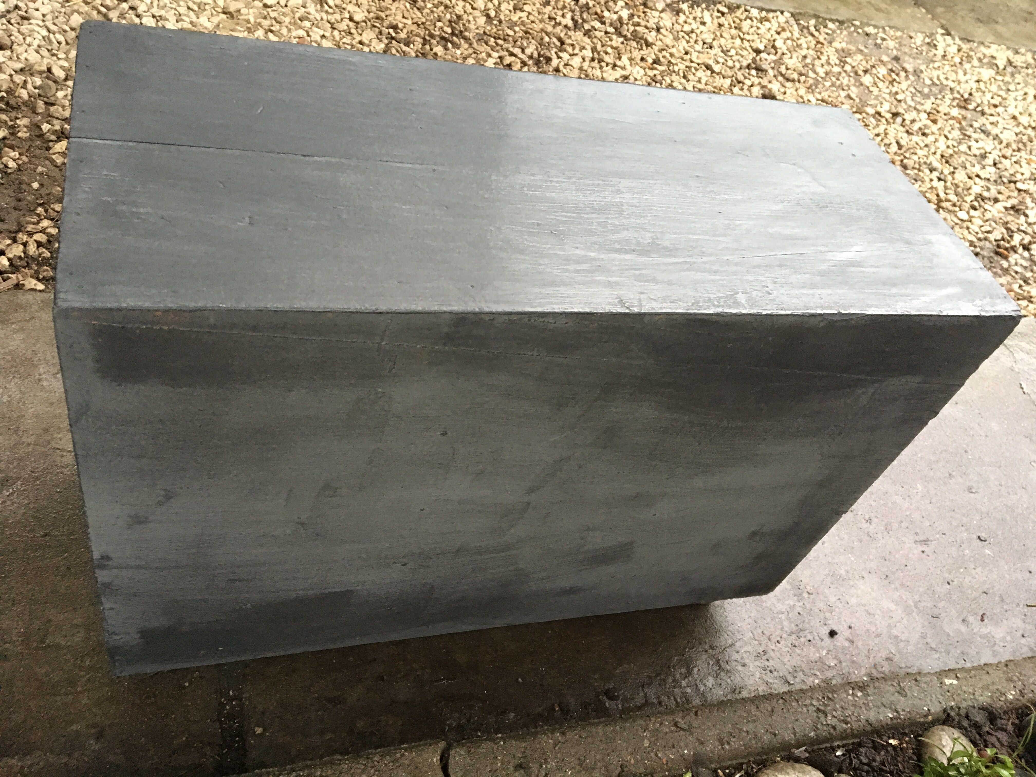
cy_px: 388
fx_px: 868
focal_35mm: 29
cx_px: 518
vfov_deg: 48.2
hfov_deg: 61.7
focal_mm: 4.15
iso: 200
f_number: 2.2
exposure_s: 1/17
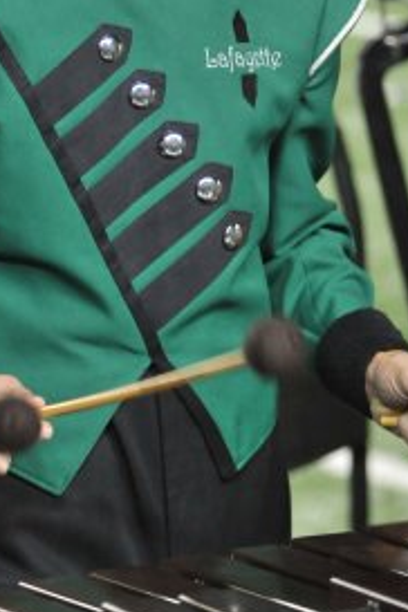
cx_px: 131
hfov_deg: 4.9
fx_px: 4811
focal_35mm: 283
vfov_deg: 7.3
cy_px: 166
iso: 800
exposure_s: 1/125
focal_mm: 86
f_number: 2.8
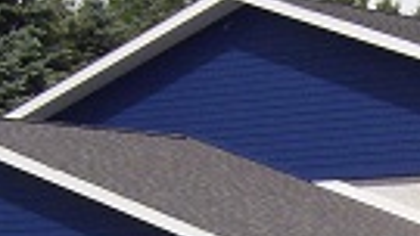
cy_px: 346
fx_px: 2373
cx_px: 473
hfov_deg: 10.0
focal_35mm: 213
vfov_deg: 5.7
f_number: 5.1
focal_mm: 7.7
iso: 100
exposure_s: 1/786
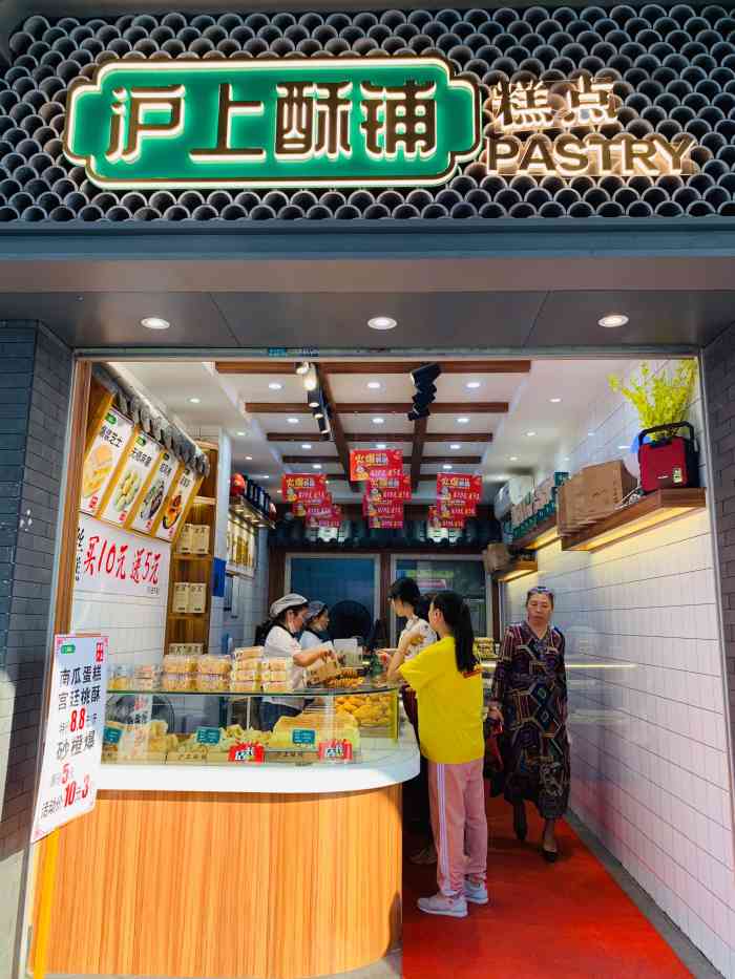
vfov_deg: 67.3
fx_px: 736
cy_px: 490
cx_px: 368
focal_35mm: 26
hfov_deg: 53.1
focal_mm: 4.25
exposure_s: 1/122
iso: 40
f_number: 1.8
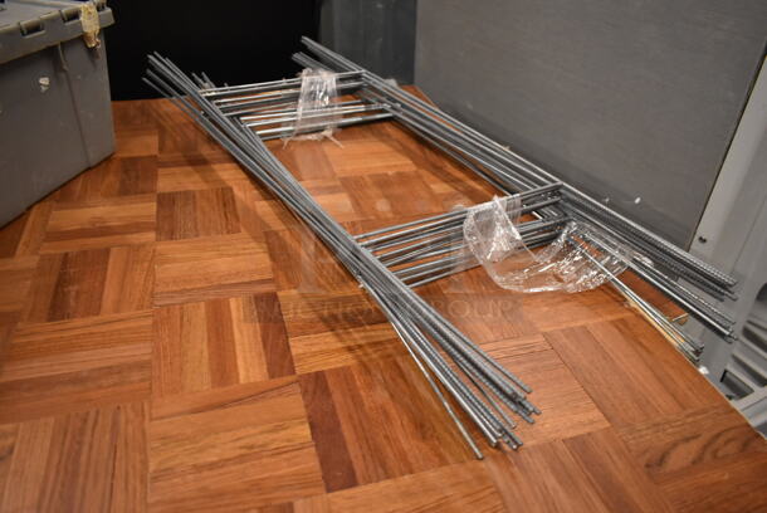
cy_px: 256
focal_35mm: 27
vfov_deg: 48.0
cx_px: 384
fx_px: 576
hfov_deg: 67.3
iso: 2500
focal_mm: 18
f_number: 3.5
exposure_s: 1/125
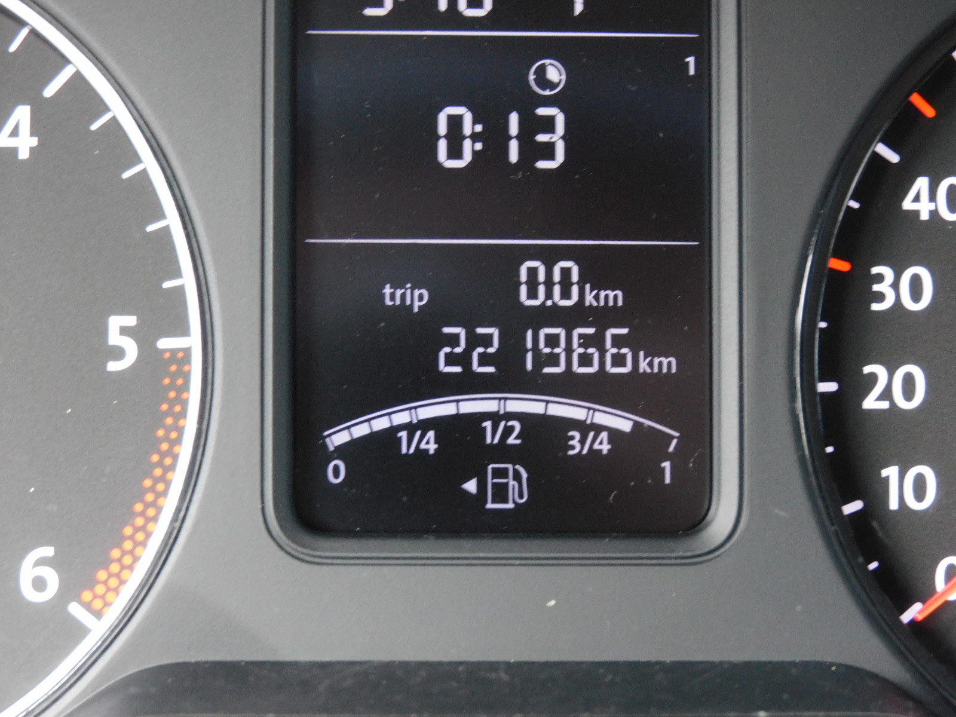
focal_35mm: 85
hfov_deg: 23.0
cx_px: 478
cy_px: 358
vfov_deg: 17.4
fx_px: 2347
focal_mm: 15.2
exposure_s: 1/40
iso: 400
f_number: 4.5
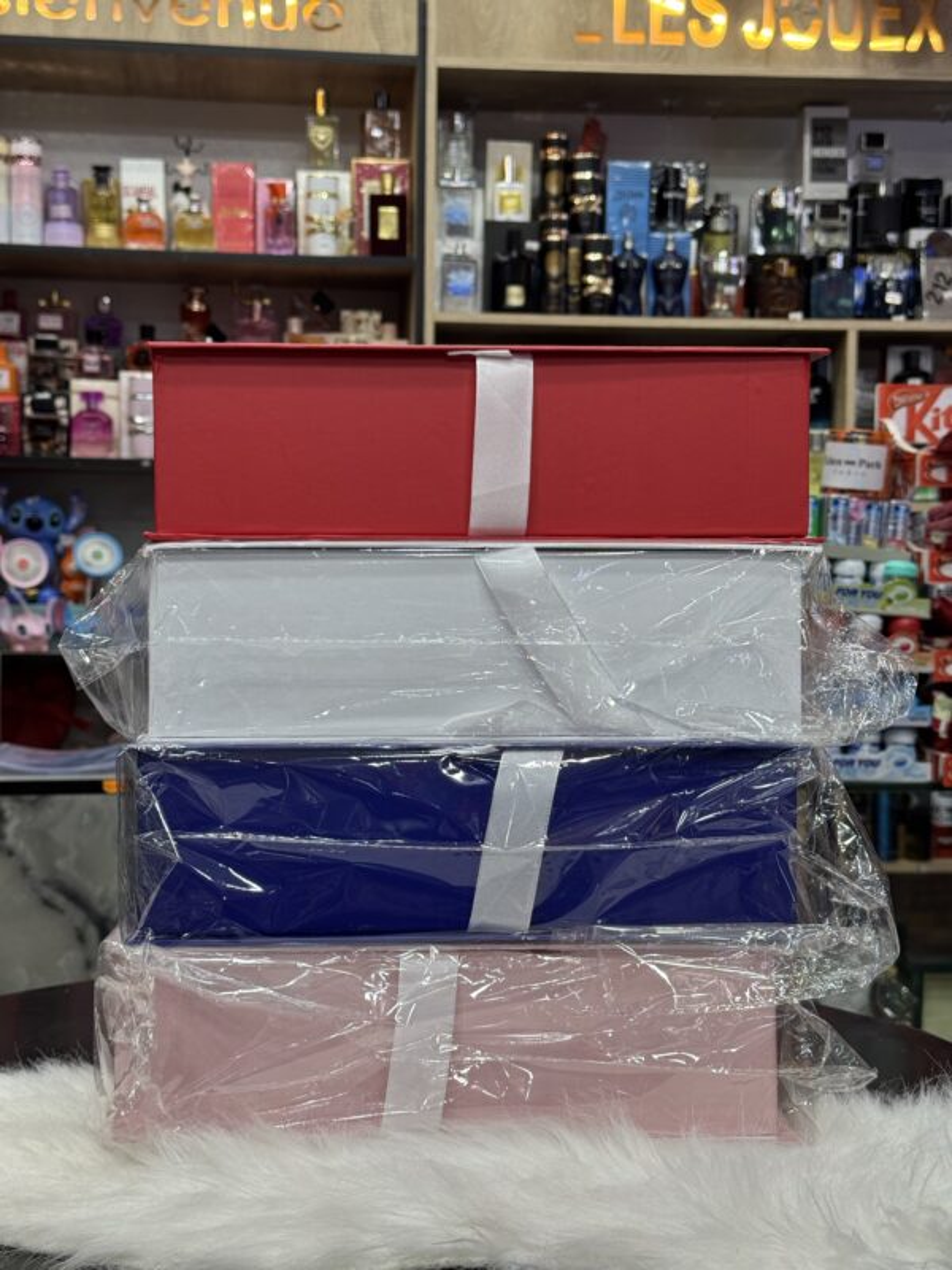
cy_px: 635
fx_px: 1760
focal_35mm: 48
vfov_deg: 39.7
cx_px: 476
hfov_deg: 30.3
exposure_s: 1/100
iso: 80
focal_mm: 6.76
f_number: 1.78
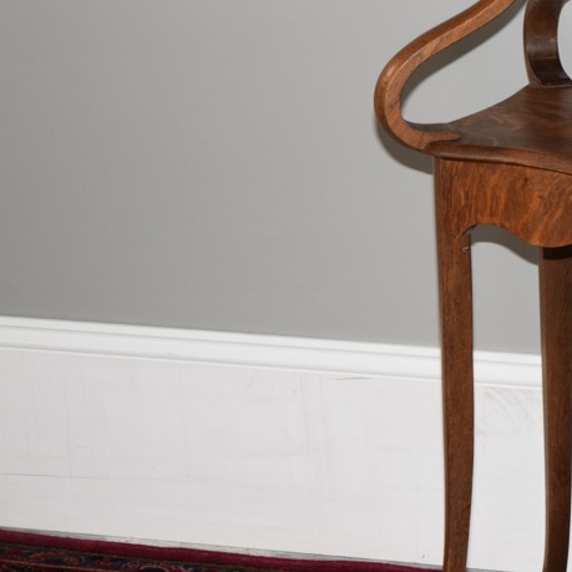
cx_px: 596
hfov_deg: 11.3
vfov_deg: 11.4
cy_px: 401
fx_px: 2859
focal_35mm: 153
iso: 800
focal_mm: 55
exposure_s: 1/80
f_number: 5.6
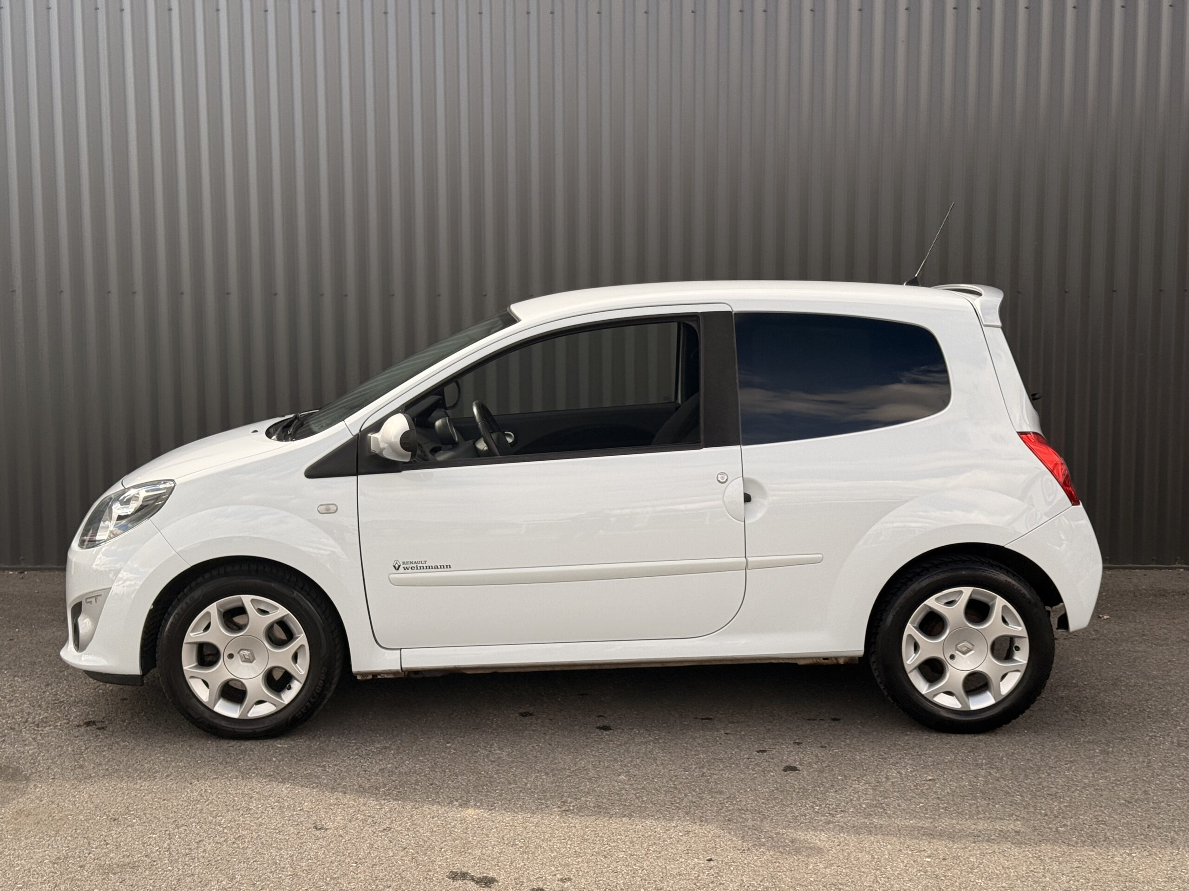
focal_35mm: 48
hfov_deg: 39.7
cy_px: 446
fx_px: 1649
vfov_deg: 30.3
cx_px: 594
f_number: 1.78
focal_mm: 6.76
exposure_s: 1/1100
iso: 64
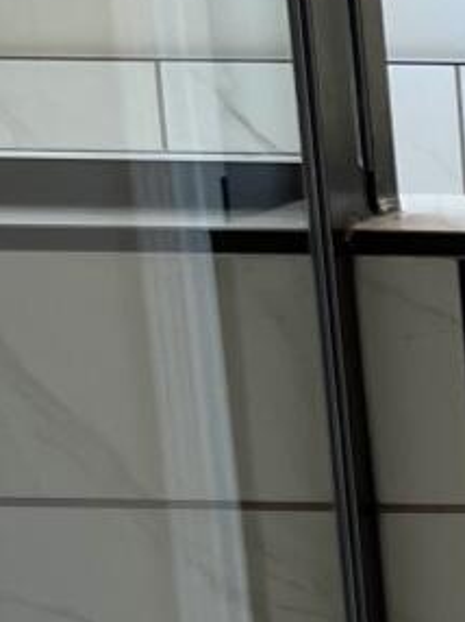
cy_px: 681
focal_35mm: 182
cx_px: 1523
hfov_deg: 7.1
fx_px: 3265
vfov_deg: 10.7
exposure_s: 1/351
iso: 50
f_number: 1.5
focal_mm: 5.7
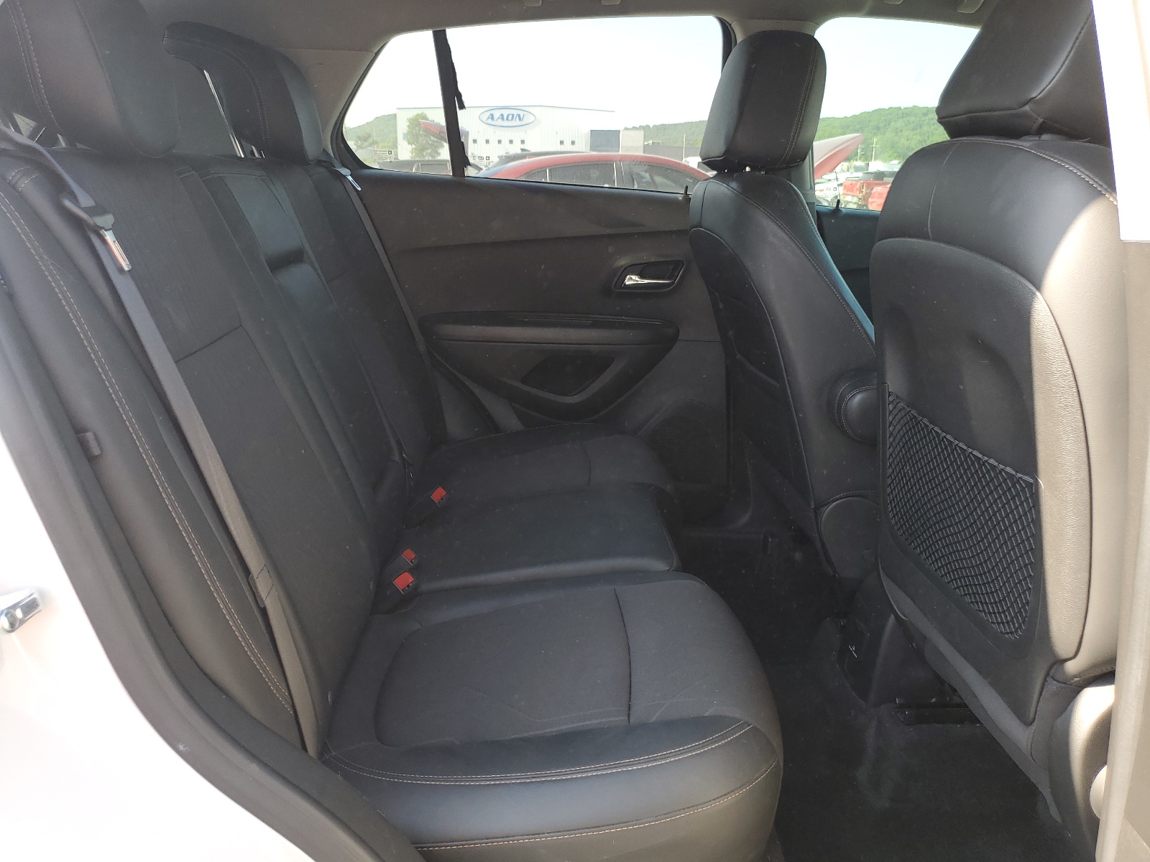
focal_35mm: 26
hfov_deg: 67.3
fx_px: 864
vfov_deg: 53.1
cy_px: 431
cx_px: 575
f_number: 1.5
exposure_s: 1/208
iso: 50
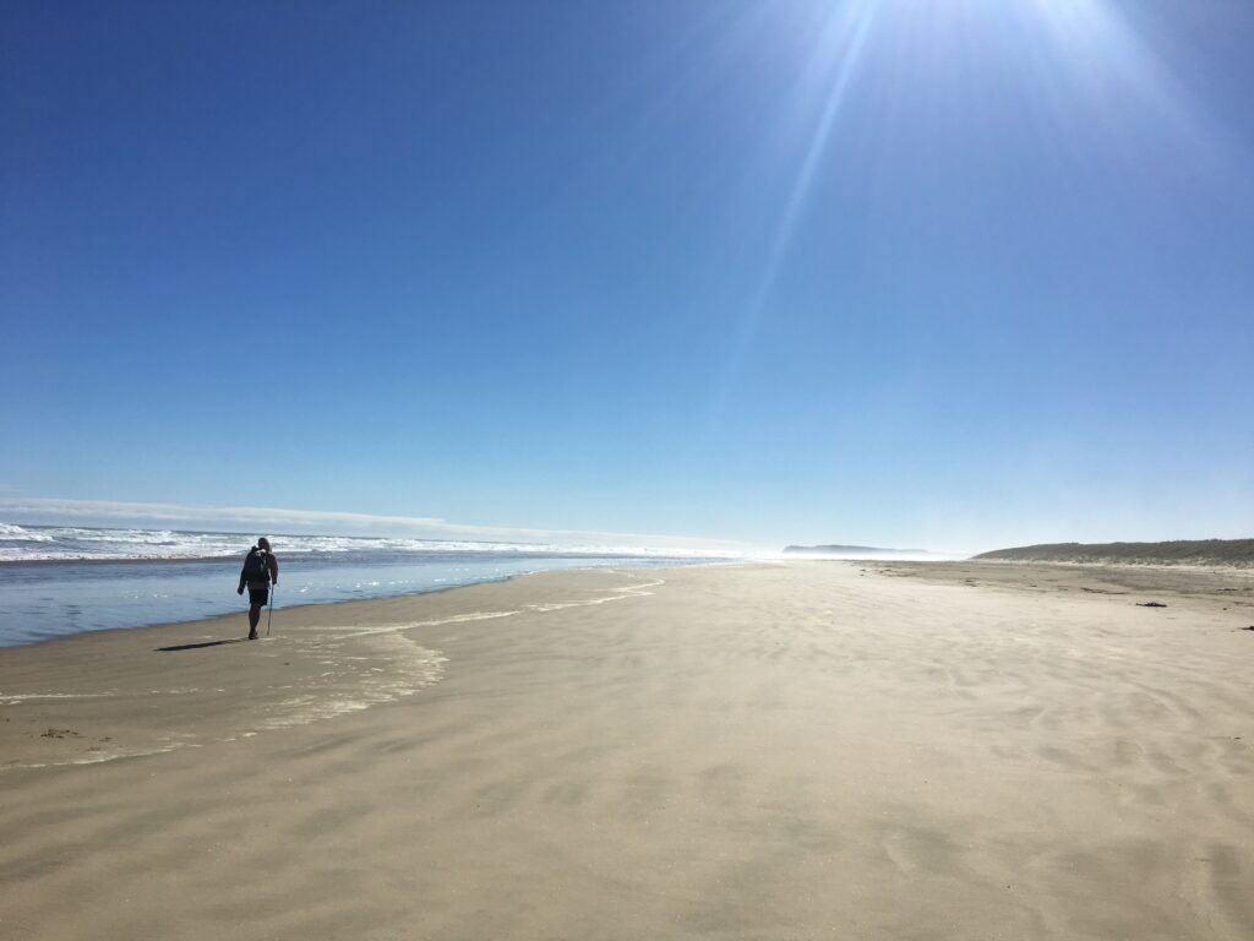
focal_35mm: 29
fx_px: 1051
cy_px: 470
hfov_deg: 61.7
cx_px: 627
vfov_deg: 48.2
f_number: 2.2
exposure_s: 1/5917
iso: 25
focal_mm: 4.15
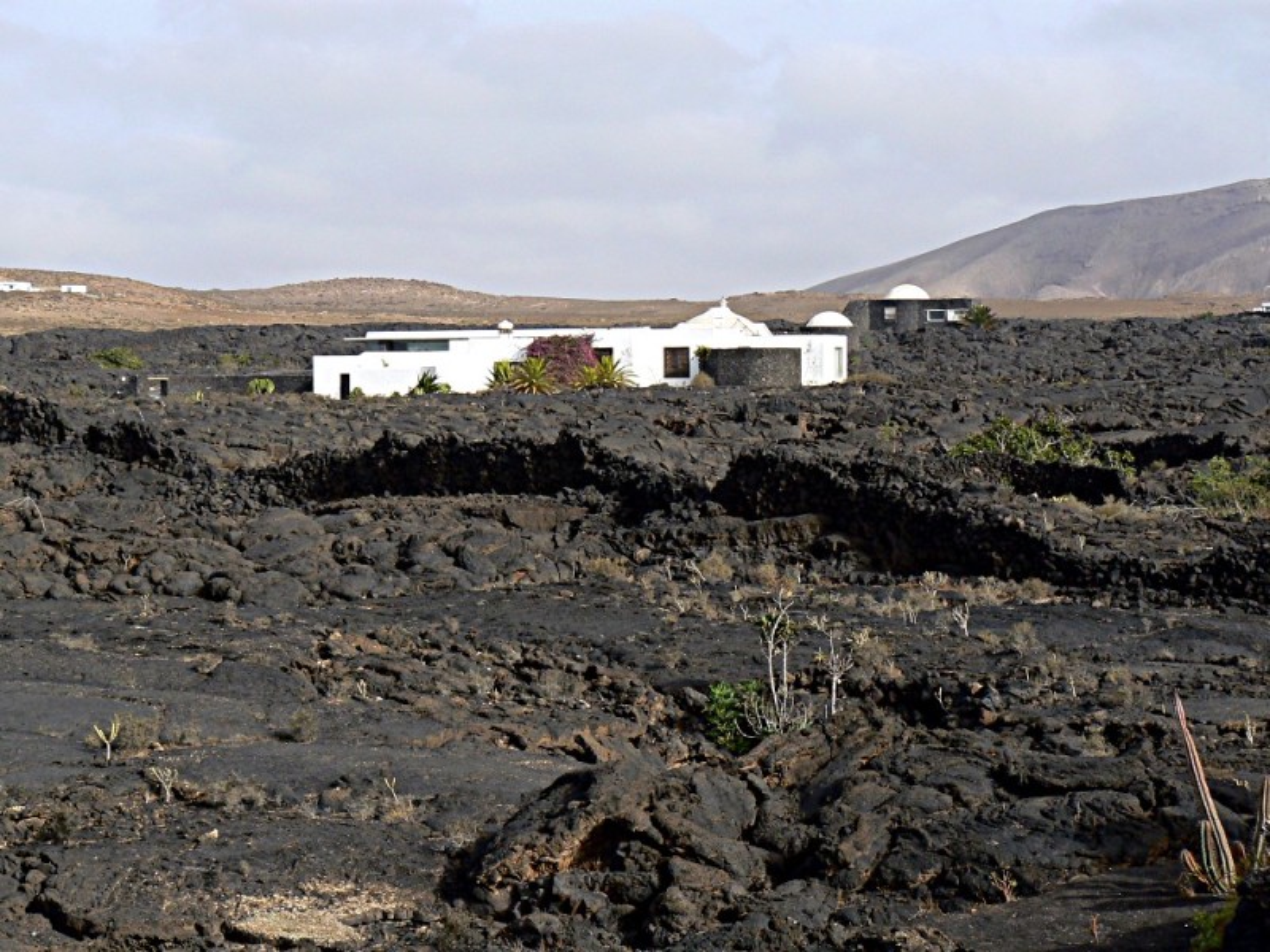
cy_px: 476
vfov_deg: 18.0
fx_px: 3008
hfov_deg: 23.8
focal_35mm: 82
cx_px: 635
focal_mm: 13.7
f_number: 8
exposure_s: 1/320
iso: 100
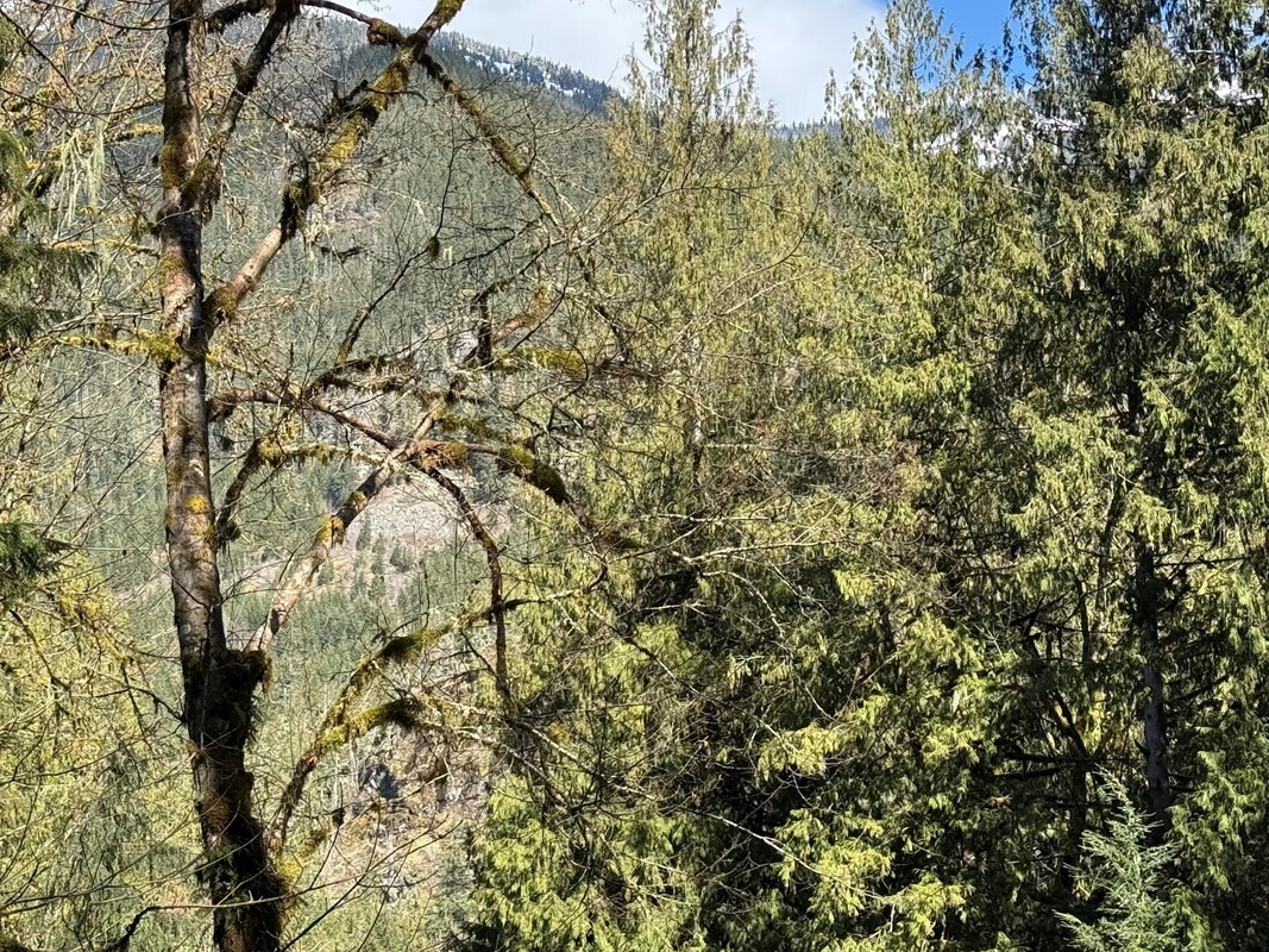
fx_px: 2639
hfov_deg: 27.0
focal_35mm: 72
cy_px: 402
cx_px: 583
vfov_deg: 20.4
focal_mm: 6.76
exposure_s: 1/1931
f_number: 1.78
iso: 80
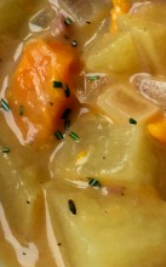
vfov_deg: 18.3
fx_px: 813
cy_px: 15
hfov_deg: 11.6
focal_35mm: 112
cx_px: 148
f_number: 2.2
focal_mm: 4.15
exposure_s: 1/15
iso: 40
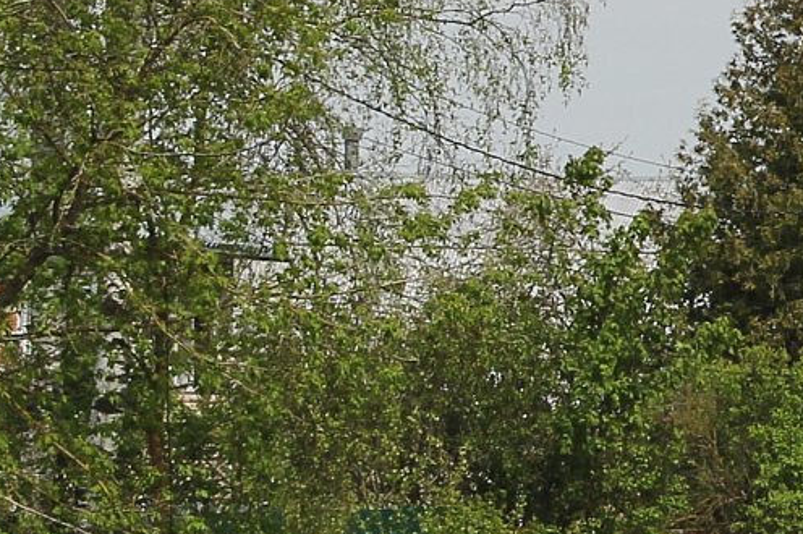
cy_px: 228
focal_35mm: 621
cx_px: 1232
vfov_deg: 2.2
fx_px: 13842
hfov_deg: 3.3
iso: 100
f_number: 10
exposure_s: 1/250
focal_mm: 38
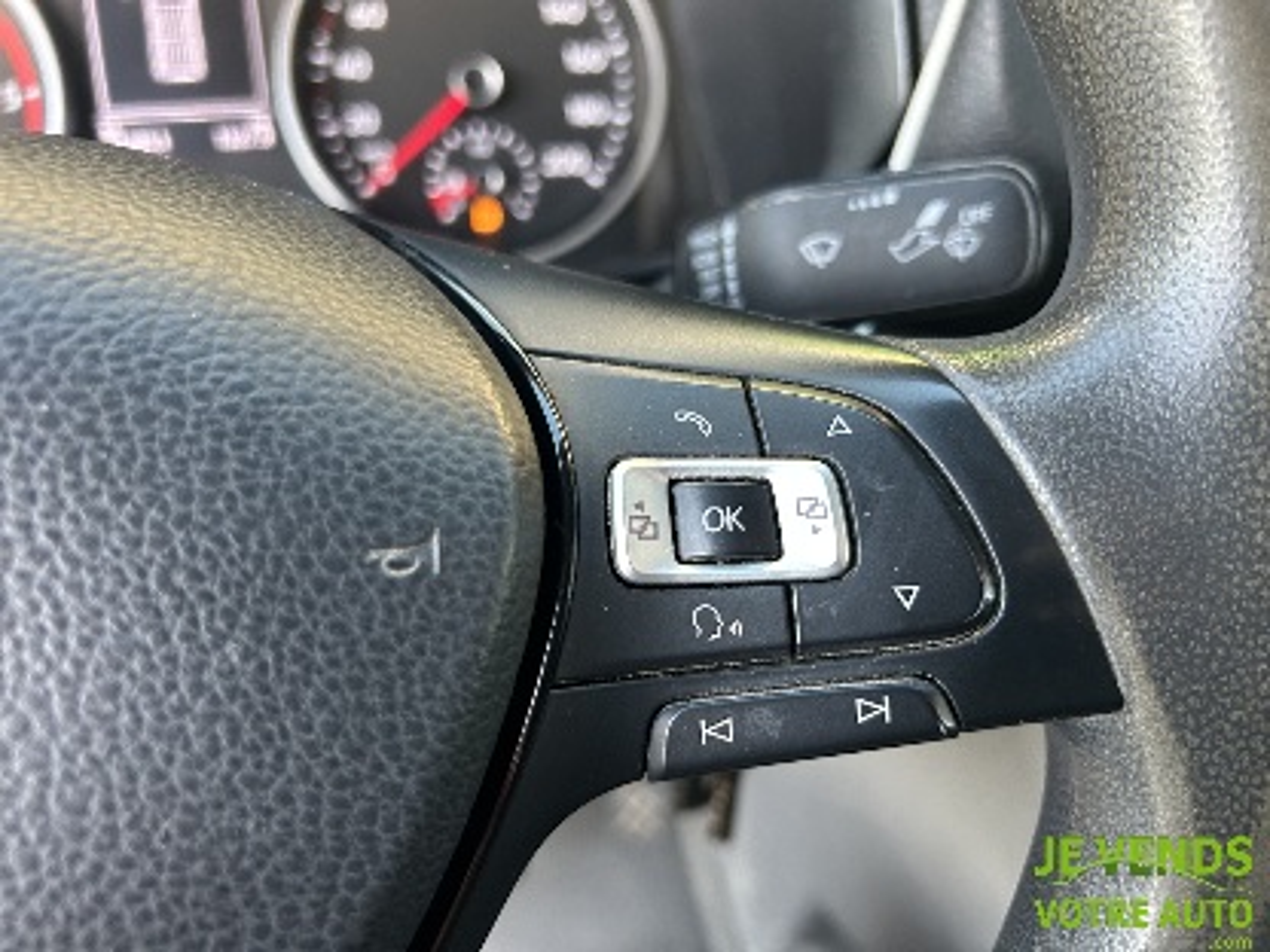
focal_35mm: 26
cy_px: 476
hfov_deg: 67.3
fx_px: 954
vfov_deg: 53.1
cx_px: 635
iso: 160
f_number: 1.5
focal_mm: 5.7
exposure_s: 1/52
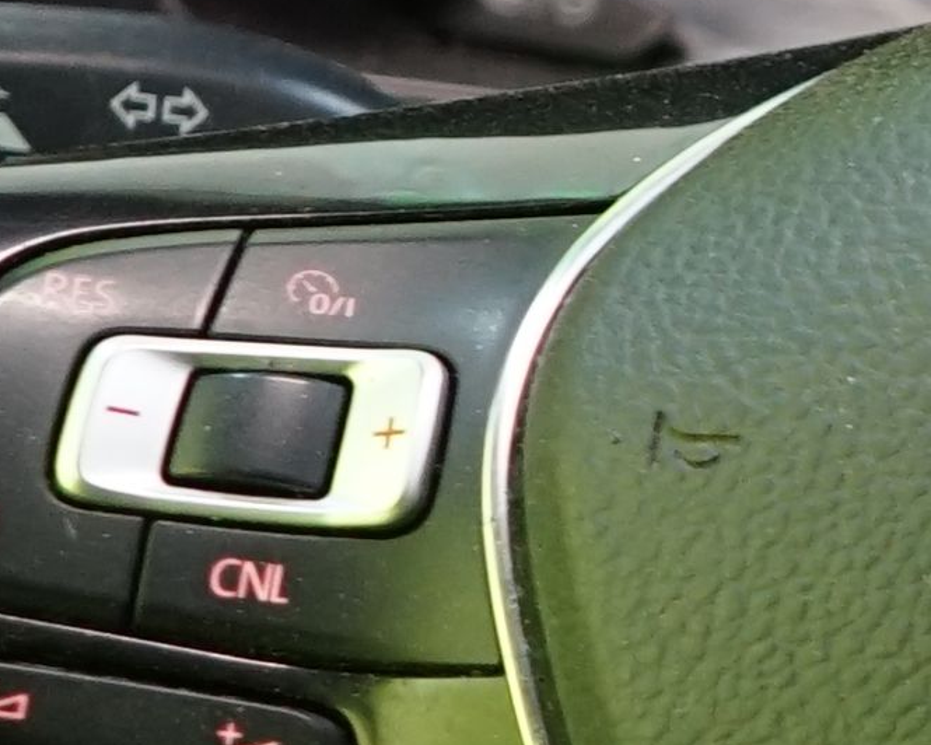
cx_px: 2846
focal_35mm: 237
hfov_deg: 7.2
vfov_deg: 6.5
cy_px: 248
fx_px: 6530
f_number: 3.5
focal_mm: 28
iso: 1000
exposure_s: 1/30
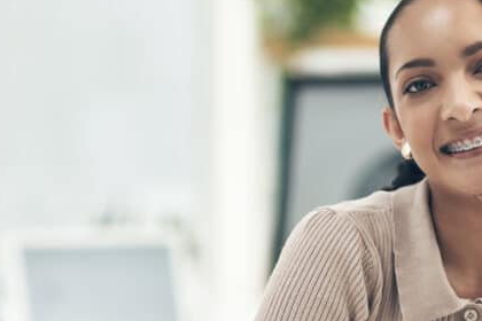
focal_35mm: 207
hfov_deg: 9.9
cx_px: 356
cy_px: 292
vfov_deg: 6.6
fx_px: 2771
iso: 100
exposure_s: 1/200
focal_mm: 85
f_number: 1.8
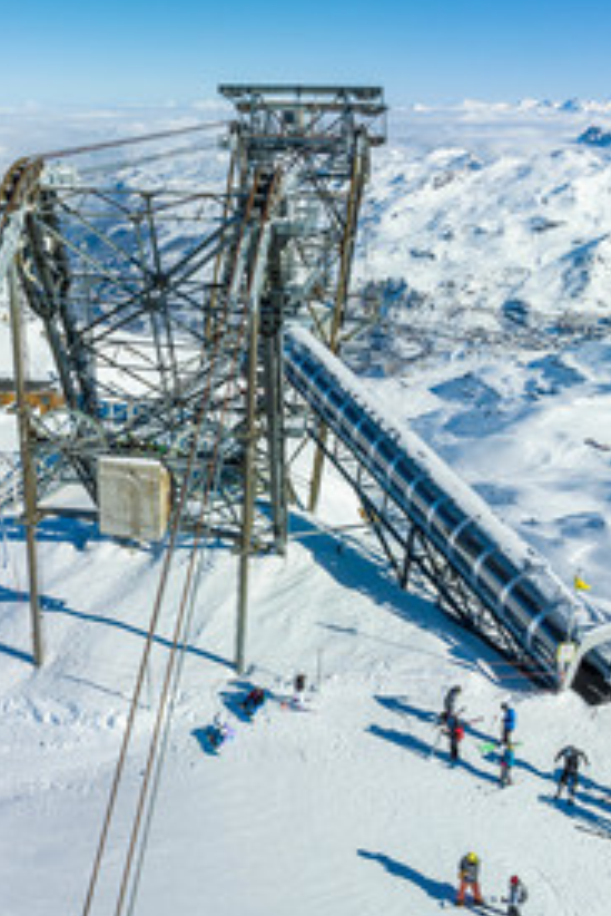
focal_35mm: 34
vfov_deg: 55.8
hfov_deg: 38.3
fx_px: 864
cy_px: 455
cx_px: 180
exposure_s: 1/320
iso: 100
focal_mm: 12.3
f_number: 11
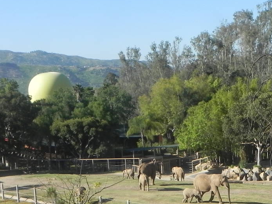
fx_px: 597
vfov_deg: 19.1
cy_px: 170
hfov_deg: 25.2
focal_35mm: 76
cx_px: 219
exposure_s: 1/320
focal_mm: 5.9
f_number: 6.3
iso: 160
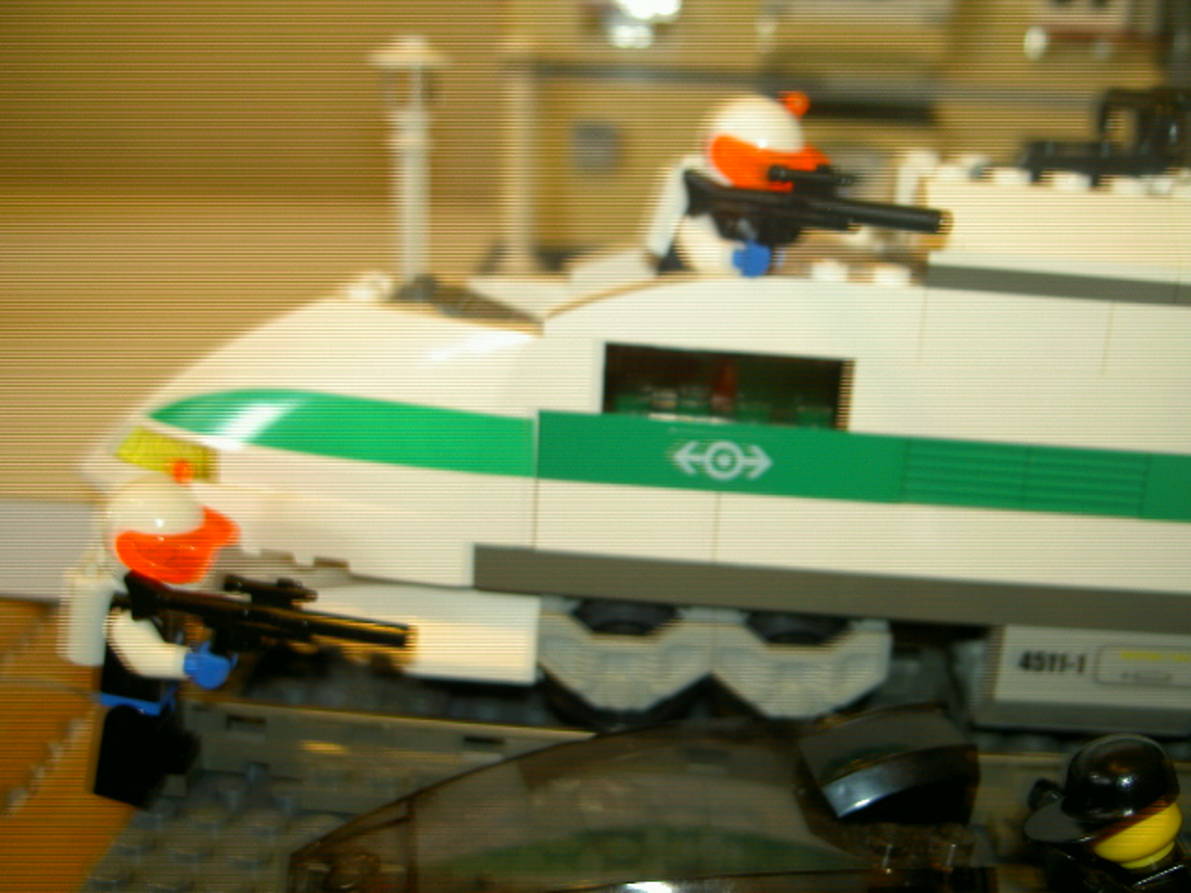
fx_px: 1342
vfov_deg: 36.8
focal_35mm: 39
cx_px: 596
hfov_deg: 47.9
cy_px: 446
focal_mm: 8
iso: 50
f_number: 2.8
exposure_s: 1/60
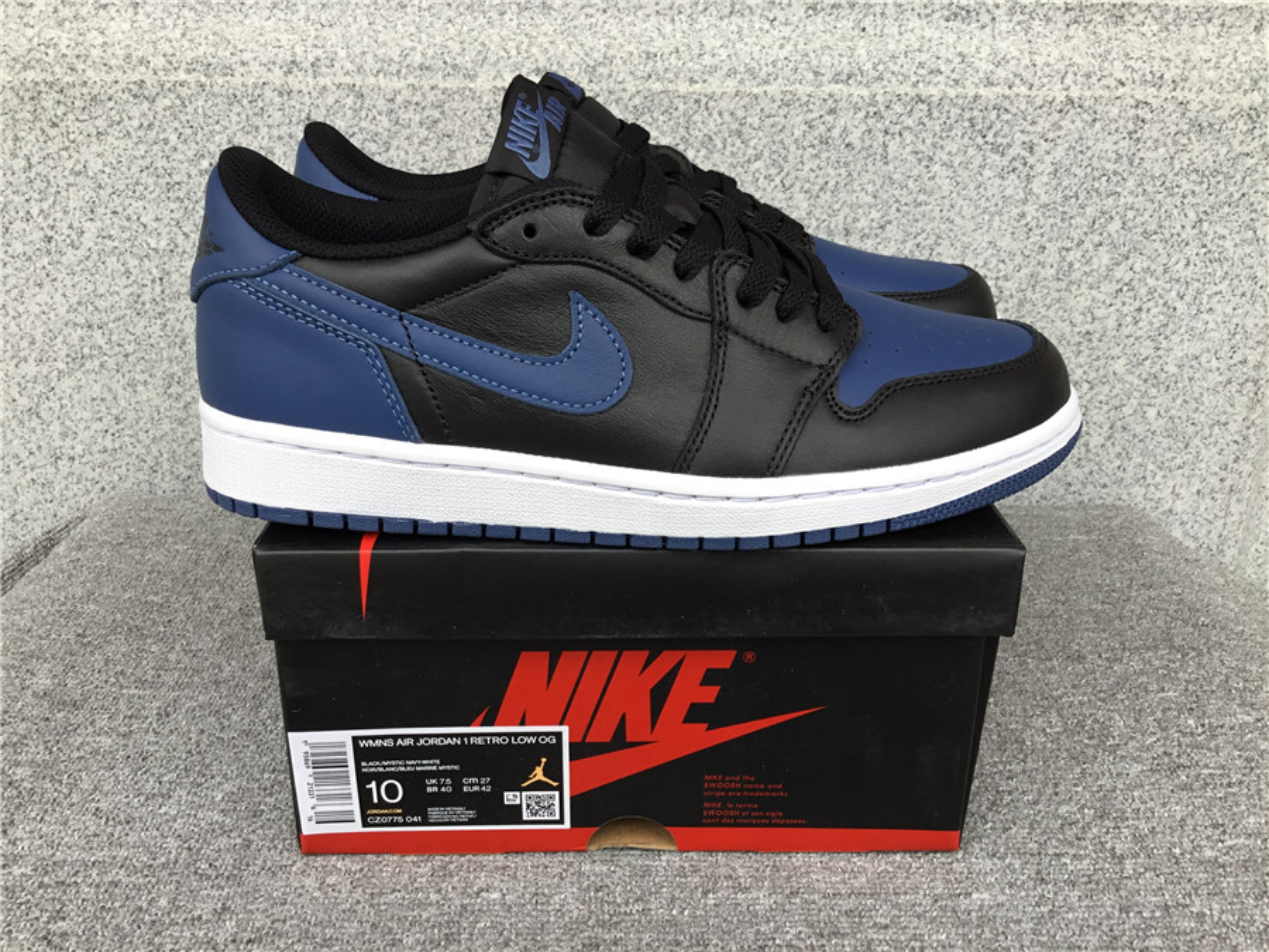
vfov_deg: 45.4
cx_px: 634
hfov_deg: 58.4
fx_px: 1136
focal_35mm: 31
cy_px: 476
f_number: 2.4
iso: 25
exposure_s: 1/110
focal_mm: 3.3
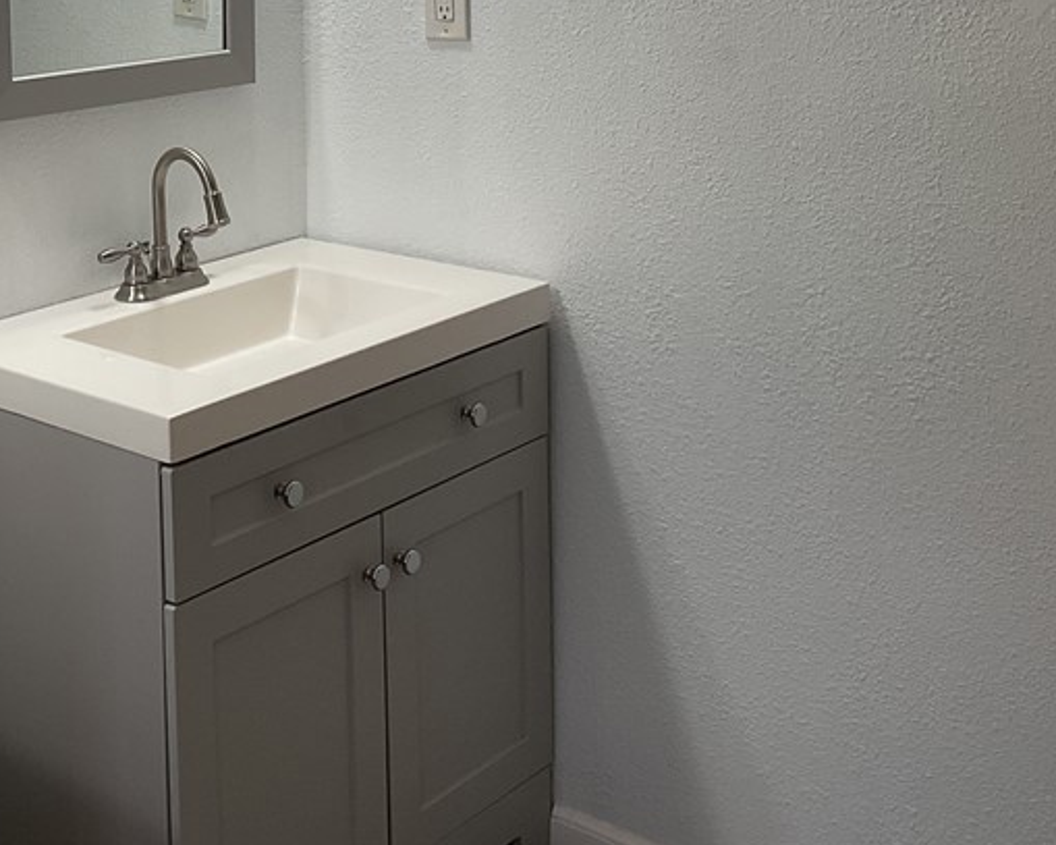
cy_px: 81
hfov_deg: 32.1
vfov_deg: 25.8
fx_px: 1781
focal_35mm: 57
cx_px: 199
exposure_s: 1/120
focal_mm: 3
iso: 40
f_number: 1.8
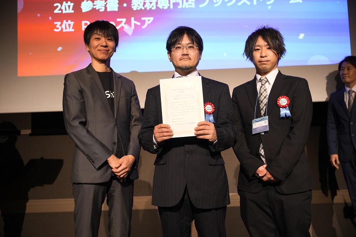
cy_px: 118
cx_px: 178
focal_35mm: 38
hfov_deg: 50.7
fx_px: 376
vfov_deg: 35.0
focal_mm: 38
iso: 800
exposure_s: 1/125
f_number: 2.8
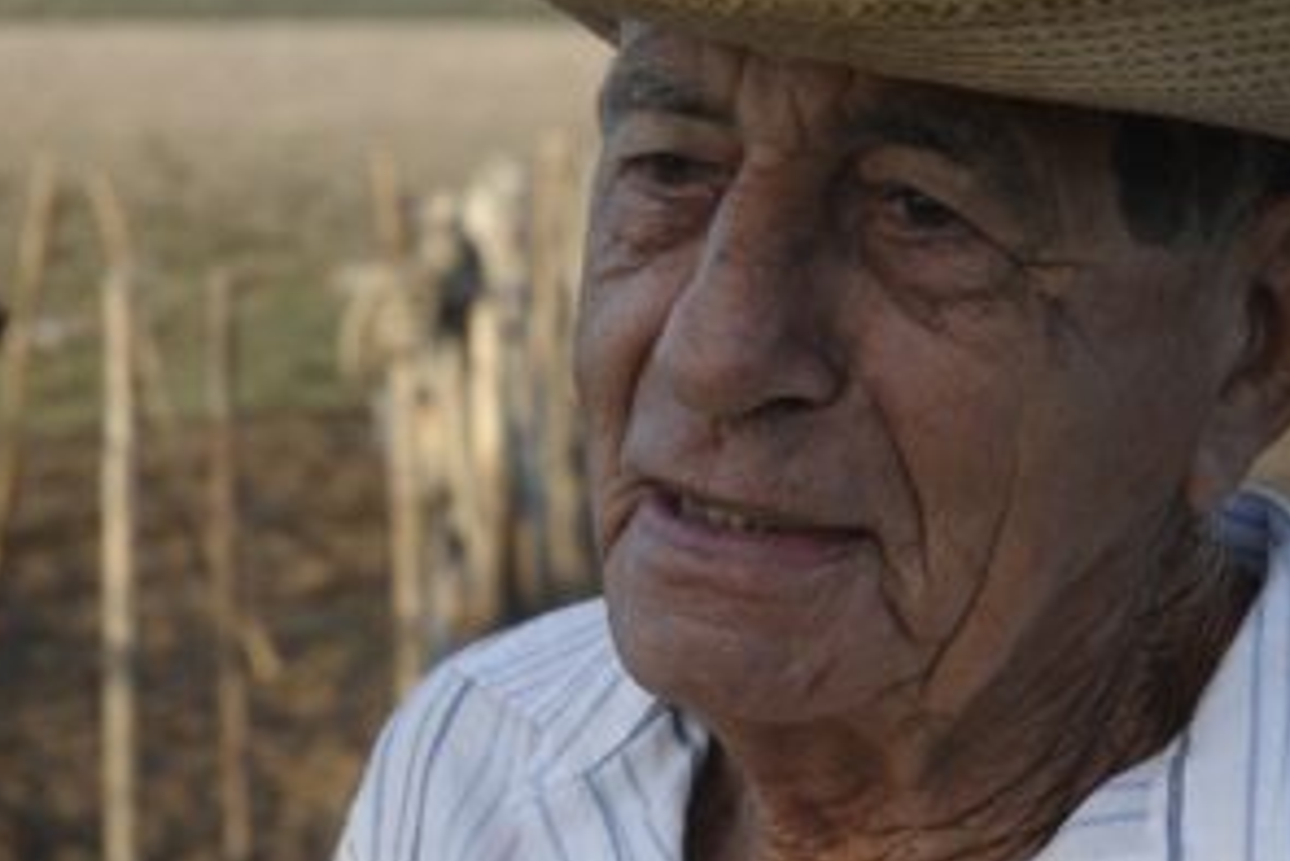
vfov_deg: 9.5
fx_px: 5198
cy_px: 371
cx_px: 726
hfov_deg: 14.1
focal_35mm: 145
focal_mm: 70
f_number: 9
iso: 800
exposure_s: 1/320
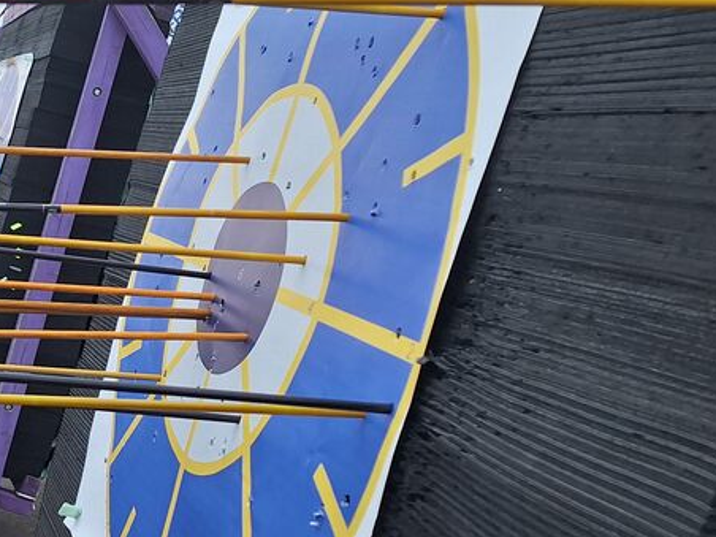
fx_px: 1200
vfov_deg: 25.2
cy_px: 227
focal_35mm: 58
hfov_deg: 28.8
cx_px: -146
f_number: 1.8
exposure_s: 1/1805
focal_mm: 5.54
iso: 40
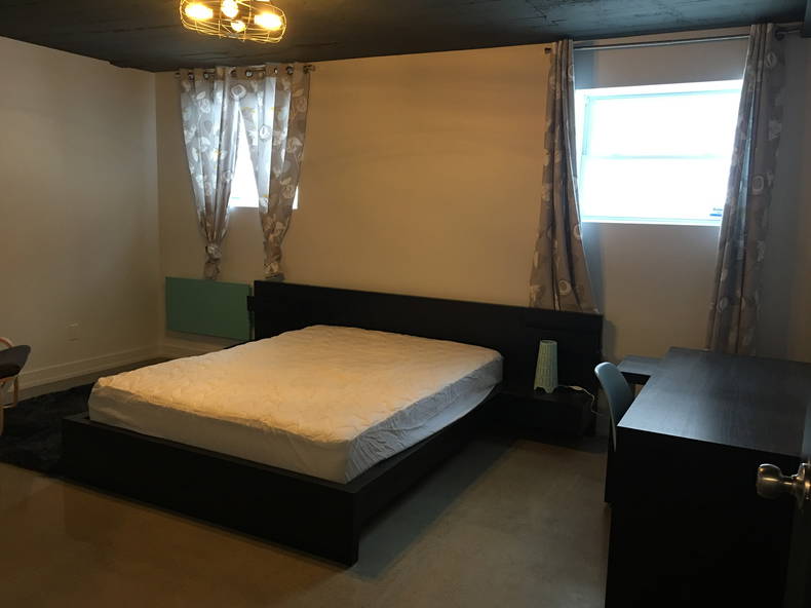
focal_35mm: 29
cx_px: 406
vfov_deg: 48.2
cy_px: 304
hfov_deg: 61.7
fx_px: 679
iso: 80
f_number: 2.2
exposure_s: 1/15
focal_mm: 4.15
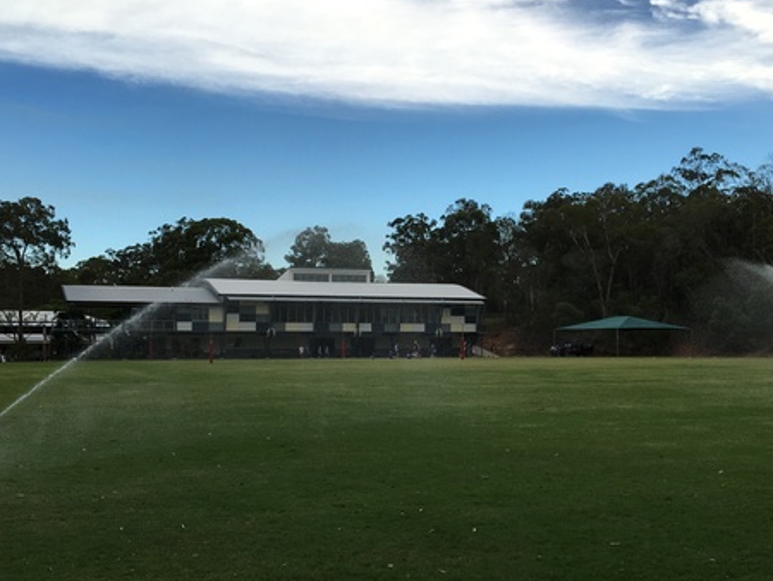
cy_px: 310
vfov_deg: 30.9
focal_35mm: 47
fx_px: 1050
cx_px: 415
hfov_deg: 40.4
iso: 25
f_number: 2.2
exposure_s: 1/712
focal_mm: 4.15
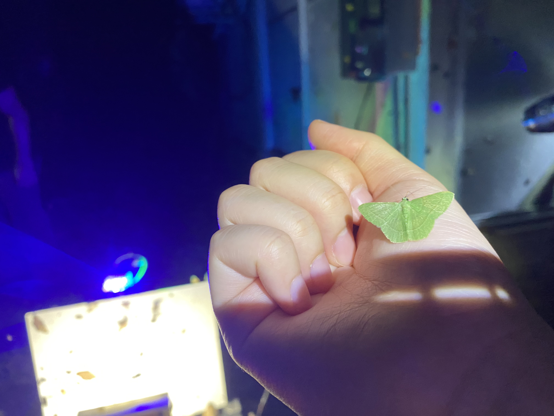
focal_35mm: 25
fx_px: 400
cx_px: 277
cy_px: 208
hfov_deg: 69.4
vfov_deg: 54.9
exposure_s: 1/60
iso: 250
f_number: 1.8
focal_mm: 4.25
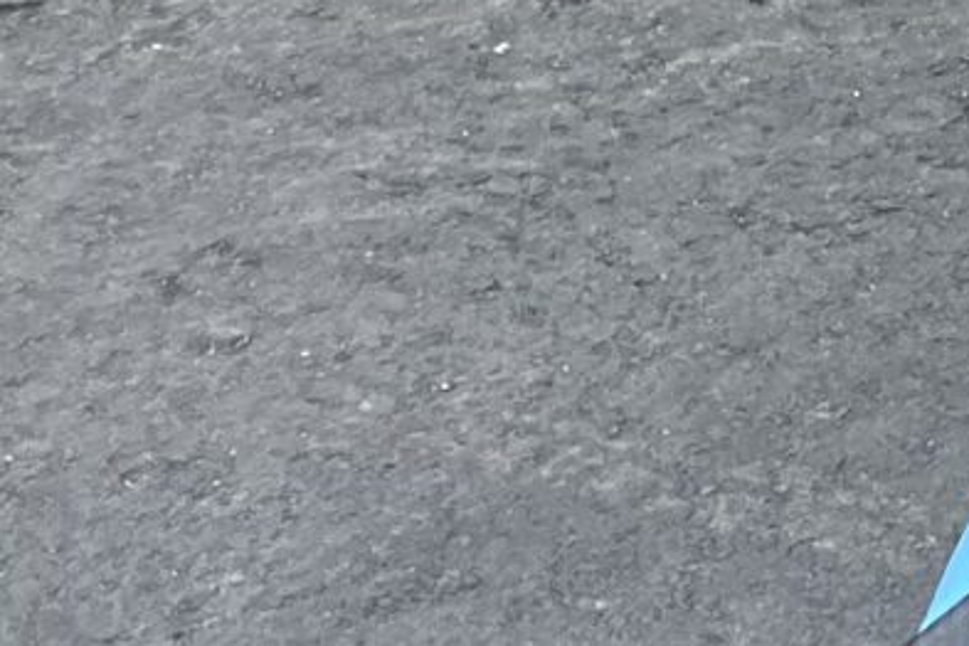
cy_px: -732
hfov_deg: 11.0
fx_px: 4737
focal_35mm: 176
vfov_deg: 7.4
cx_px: 1696
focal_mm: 5.7
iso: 50
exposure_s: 1/2008
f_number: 1.5
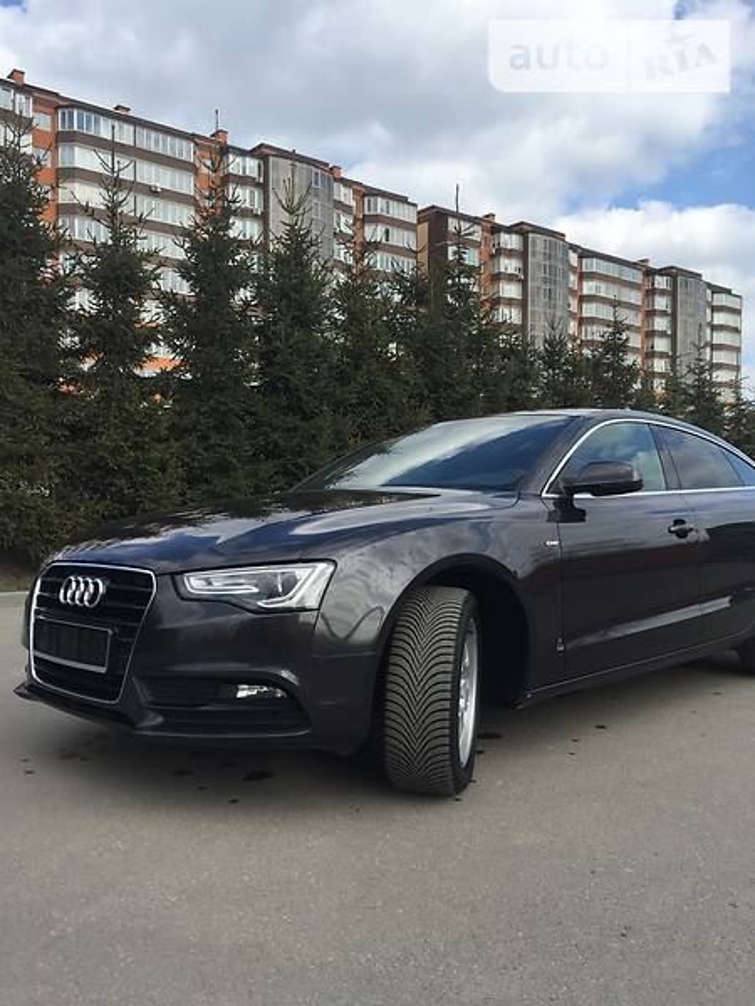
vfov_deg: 61.7
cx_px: 378
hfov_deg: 48.2
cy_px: 503
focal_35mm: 29
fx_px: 843
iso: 32
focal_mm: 4.2
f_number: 2.2
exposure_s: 1/1464
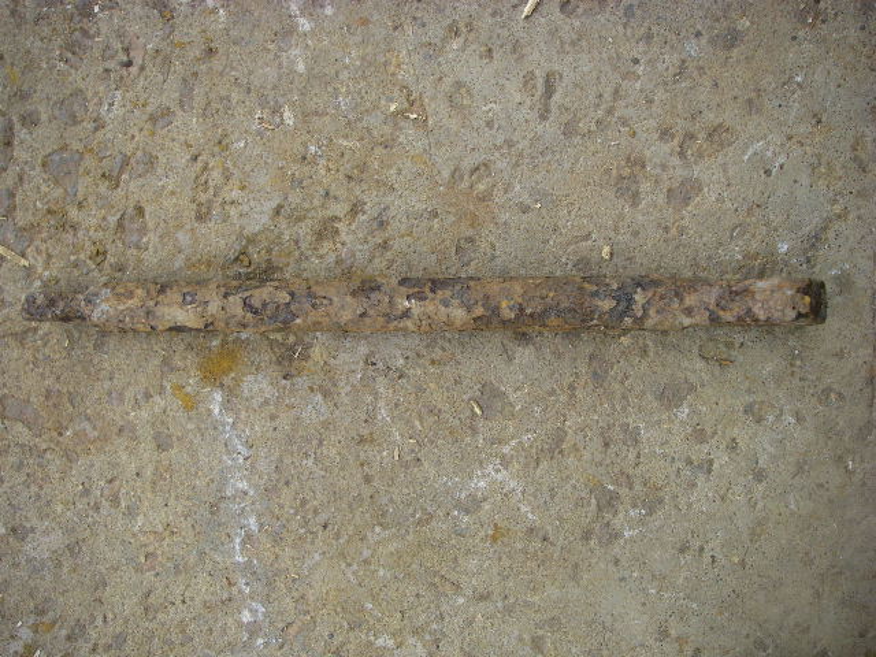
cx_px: 438
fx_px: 962
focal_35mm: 38
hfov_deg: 49.0
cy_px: 328
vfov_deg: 37.7
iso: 160
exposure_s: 1/50
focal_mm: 6.3
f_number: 3.3
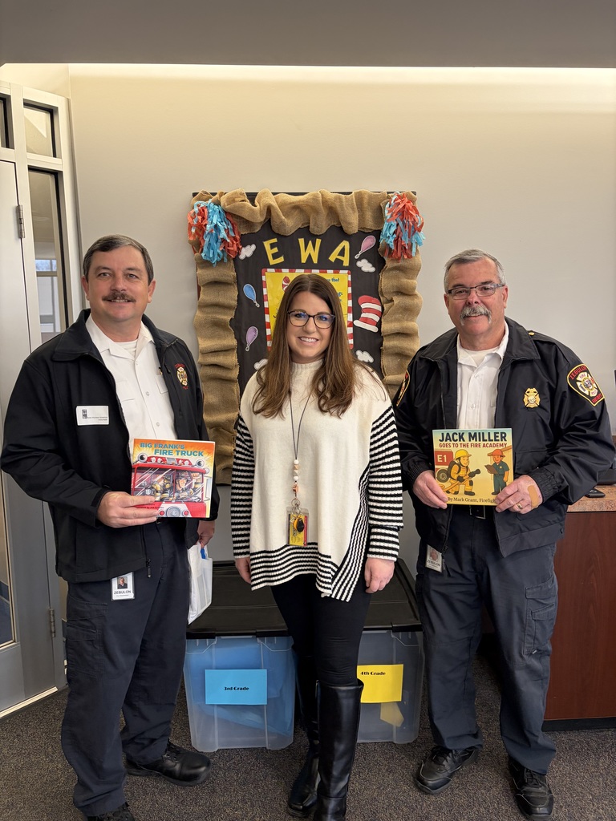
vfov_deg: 67.3
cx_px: 308
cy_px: 410
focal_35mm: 26
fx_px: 617
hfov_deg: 53.1
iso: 160
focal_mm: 5.96
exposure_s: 1/60
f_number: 1.6
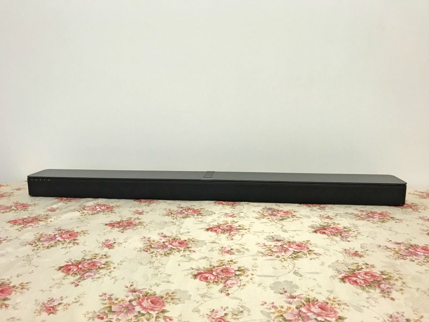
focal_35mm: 28
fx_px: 347
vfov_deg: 49.7
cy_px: 161
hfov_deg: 63.4
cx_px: 214
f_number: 1.8
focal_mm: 3.99
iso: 40
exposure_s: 1/17
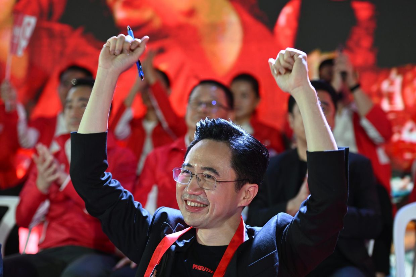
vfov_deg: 16.1
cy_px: 138
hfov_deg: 23.9
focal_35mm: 85
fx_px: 982
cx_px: 208
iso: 1000
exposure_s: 1/250
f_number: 2.8
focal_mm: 85
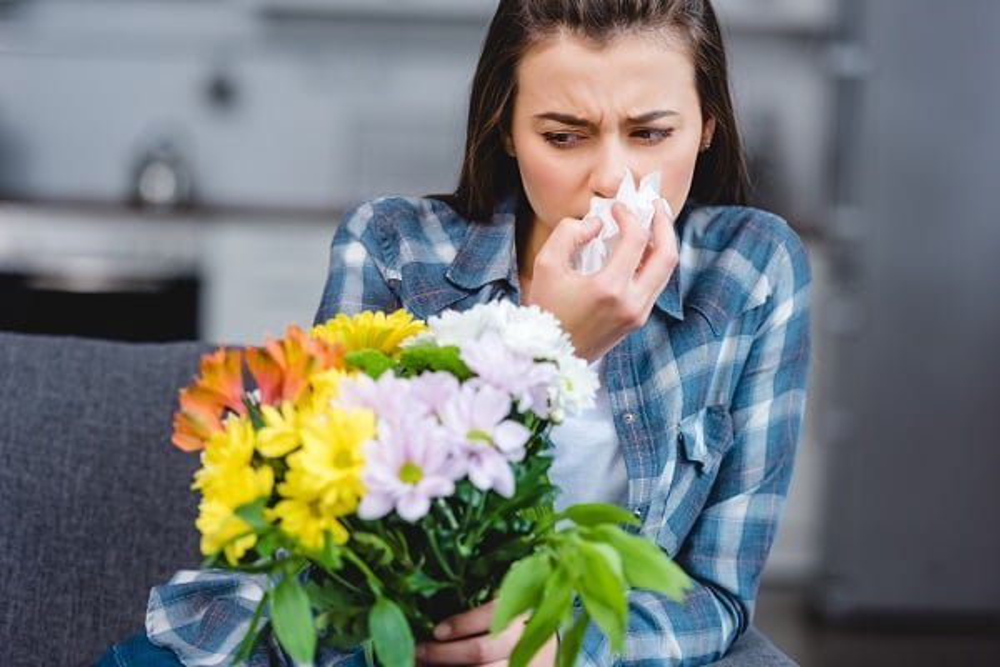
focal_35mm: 122
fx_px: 3389
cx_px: 500
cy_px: 334
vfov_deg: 11.2
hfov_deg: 16.8
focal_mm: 122
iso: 320
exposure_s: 1/200
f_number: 3.2
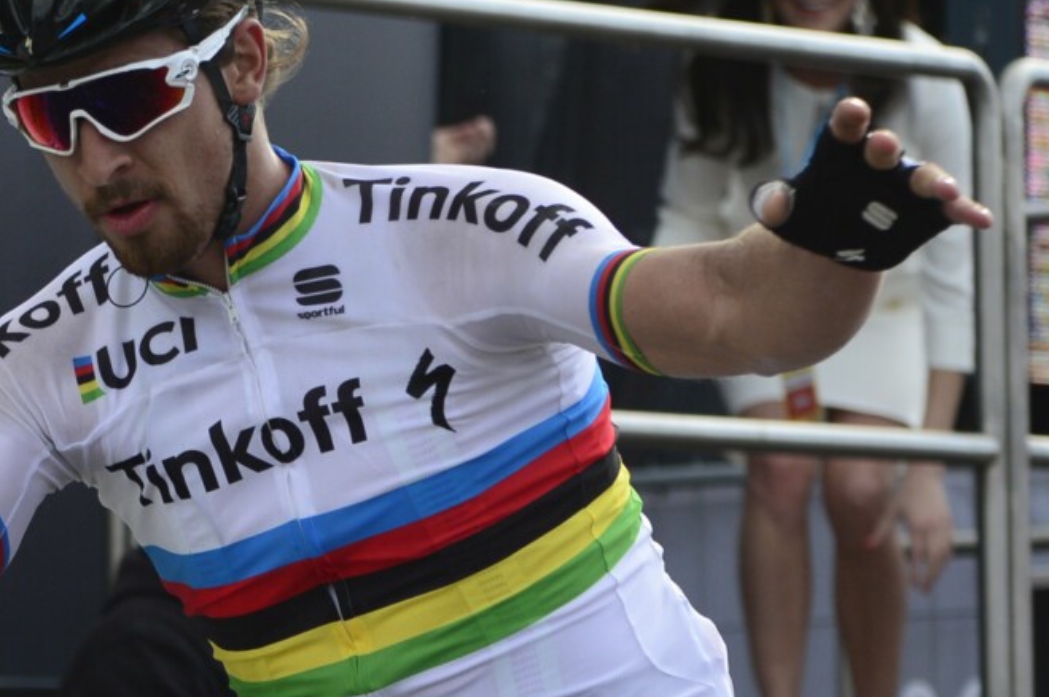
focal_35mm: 340
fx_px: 9897
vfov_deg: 4.0
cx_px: 25
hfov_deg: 6.1
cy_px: 801
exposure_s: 1/1000
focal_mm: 140
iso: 800
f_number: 6.3
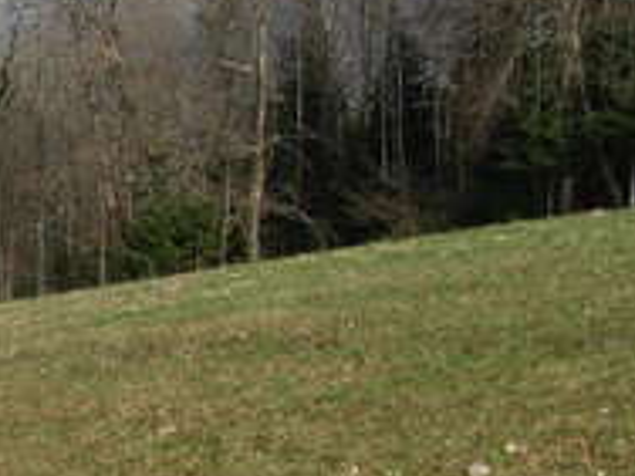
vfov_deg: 12.1
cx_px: -135
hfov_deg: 15.7
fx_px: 2220
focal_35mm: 121
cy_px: 493
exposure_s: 1/966
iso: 79
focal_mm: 6.3
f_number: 2.9
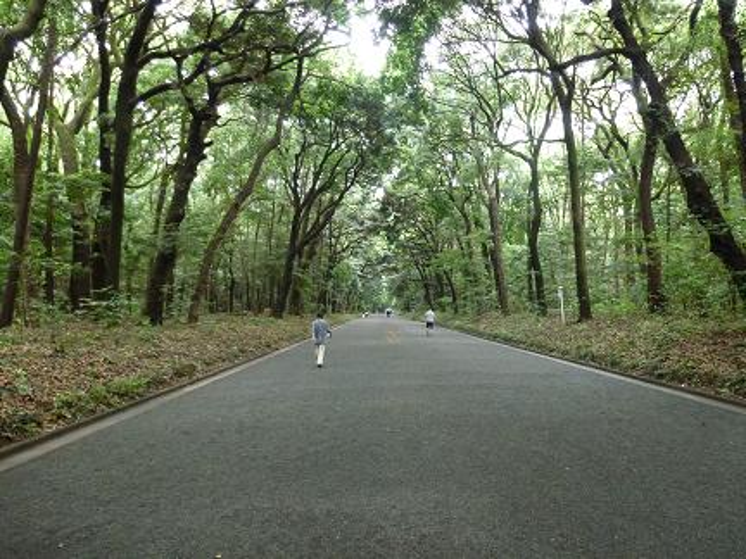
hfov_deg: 71.6
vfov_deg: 56.8
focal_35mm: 24
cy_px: 280
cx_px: 373
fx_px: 517
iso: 400
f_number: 3.3
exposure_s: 1/30
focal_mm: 4.3
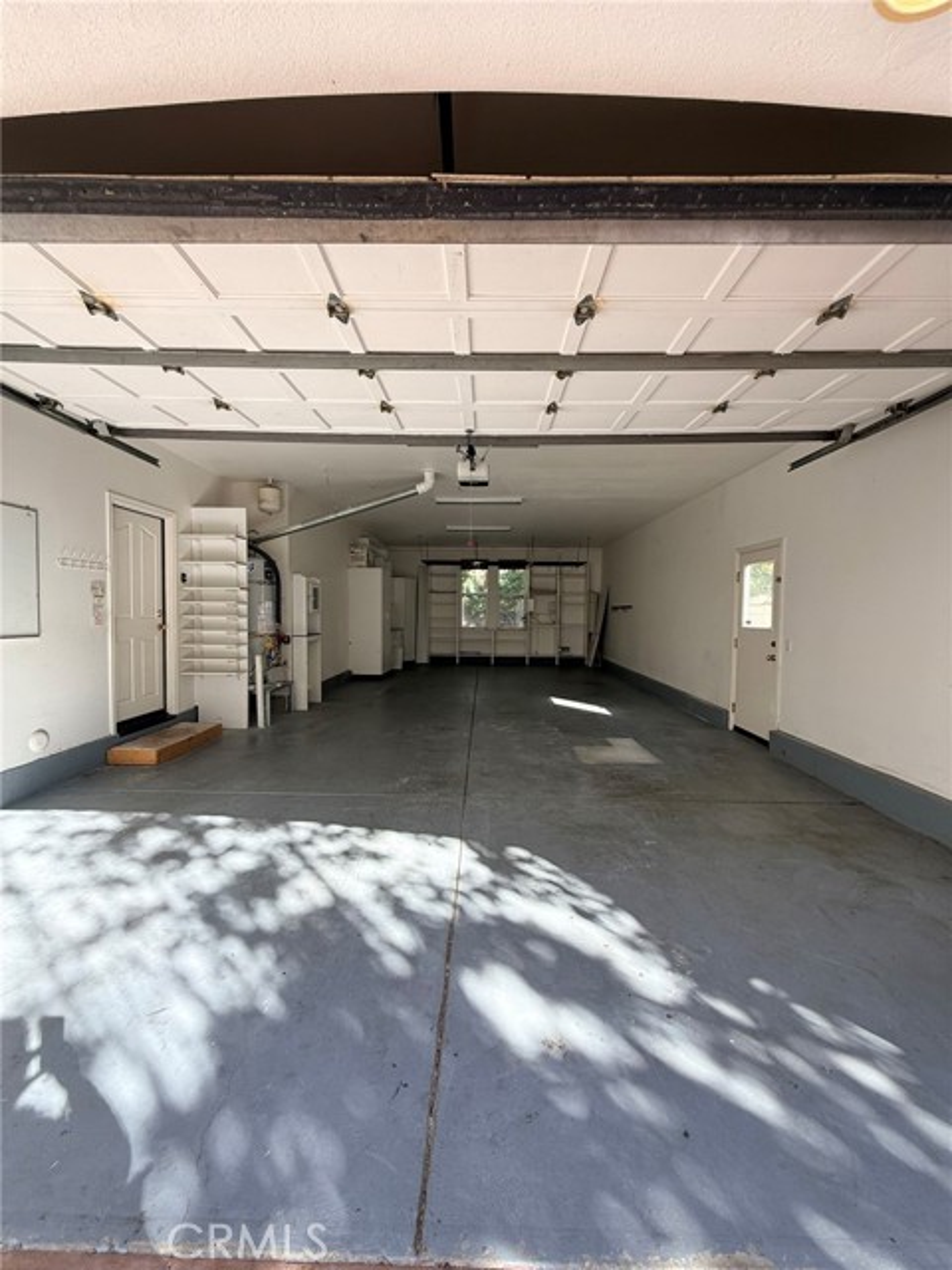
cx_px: 476
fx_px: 513
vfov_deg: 102.1
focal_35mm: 14
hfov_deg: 85.7
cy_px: 635
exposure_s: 1/187
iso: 64
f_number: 2.2
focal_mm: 2.22
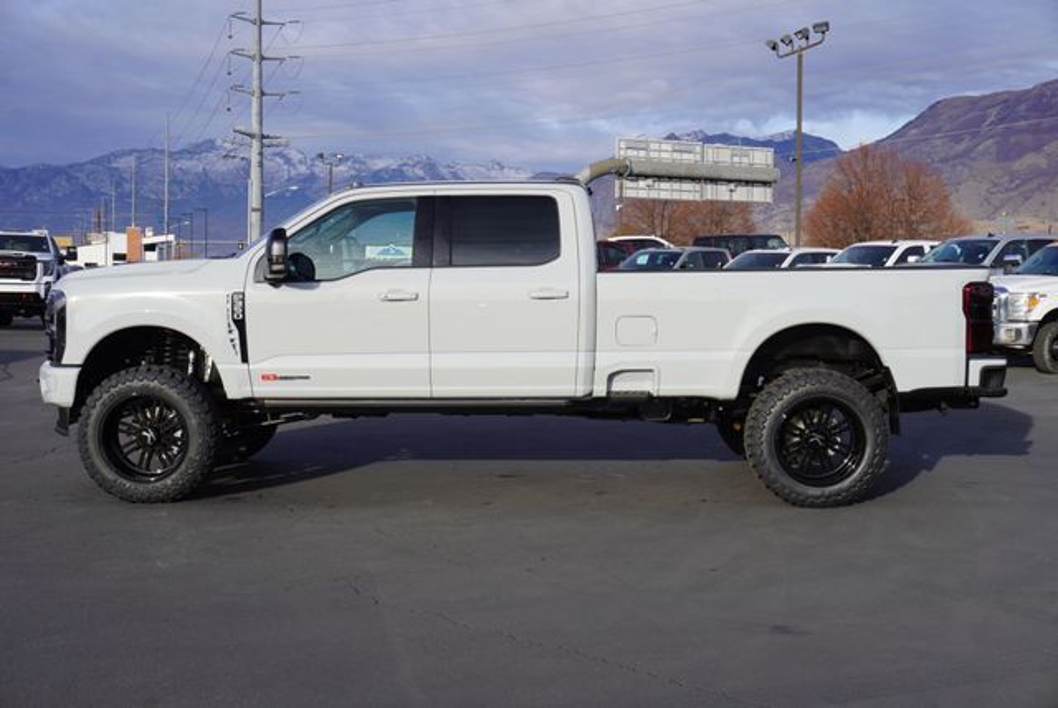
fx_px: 1324
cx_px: 529
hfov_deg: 43.6
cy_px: 354
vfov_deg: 29.9
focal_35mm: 45
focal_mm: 30
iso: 100
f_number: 10
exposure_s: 1/125
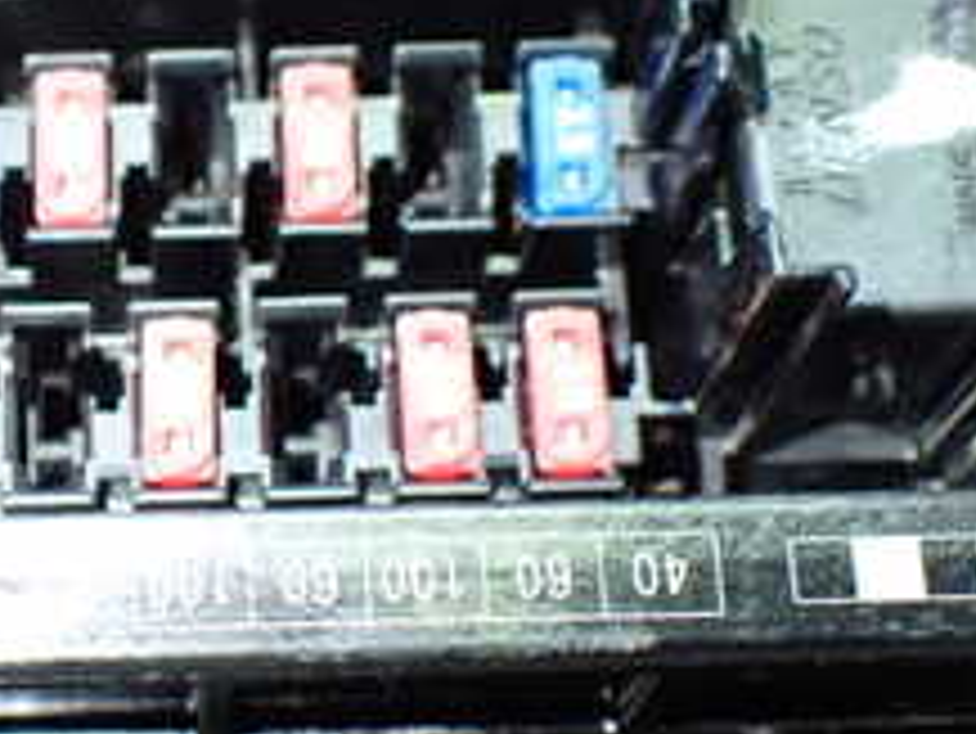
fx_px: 2341
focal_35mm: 83
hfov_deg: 23.0
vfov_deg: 17.8
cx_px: 108
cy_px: 383
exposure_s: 1/30
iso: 800
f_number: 2.3
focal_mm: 5.4
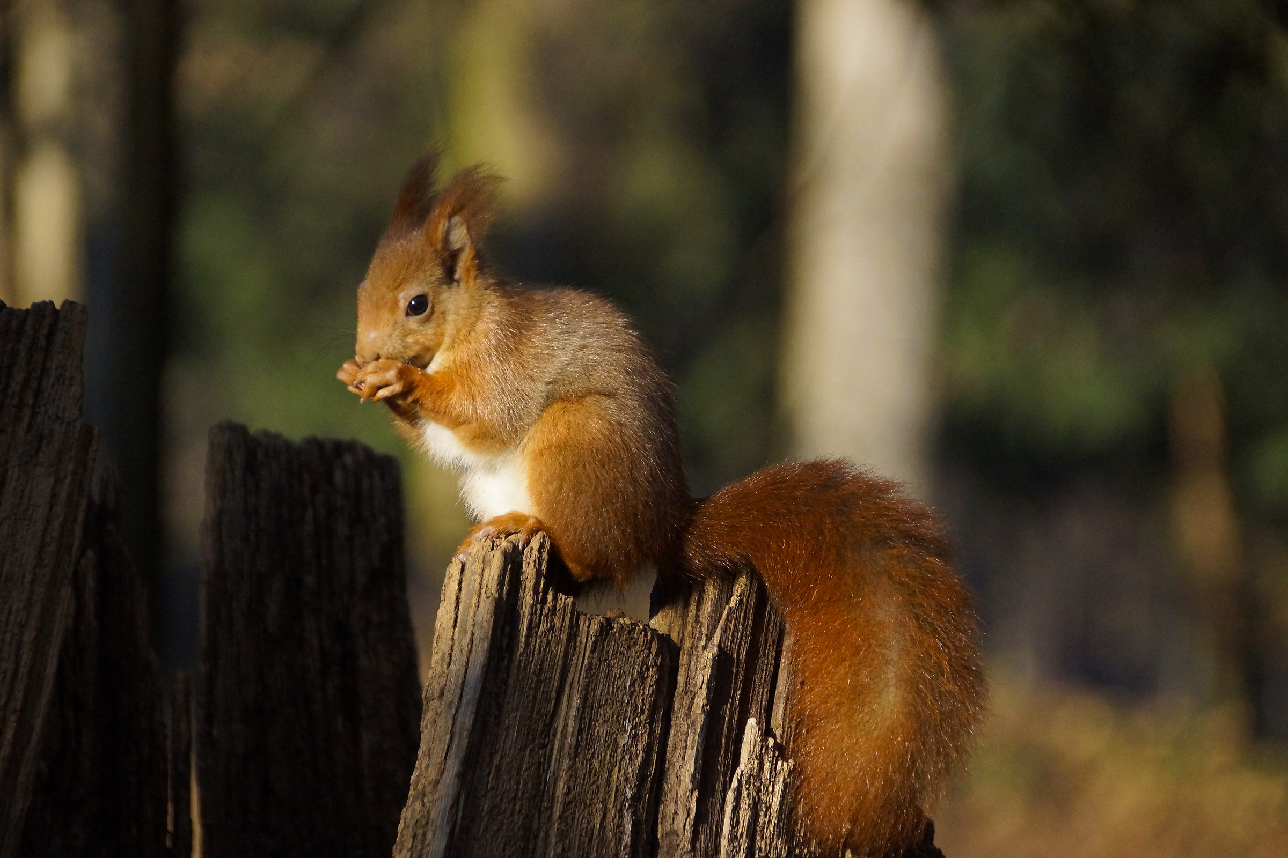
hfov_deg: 6.0
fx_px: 12342
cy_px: 429
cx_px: 644
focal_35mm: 345
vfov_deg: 4.0
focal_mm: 230
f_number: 6.3
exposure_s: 1/2000
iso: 1600
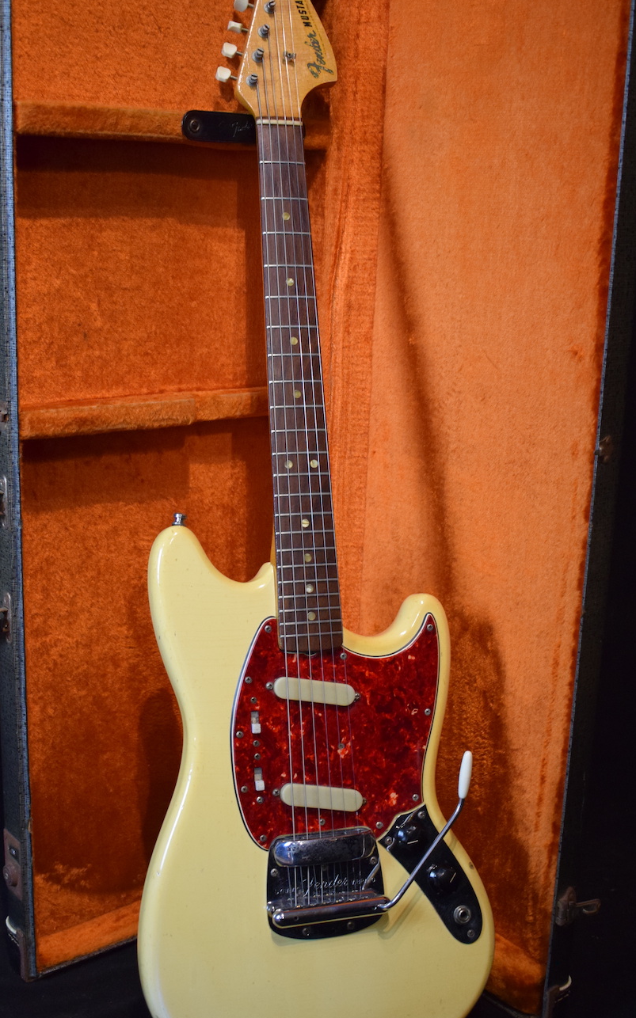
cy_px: 503
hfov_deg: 28.8
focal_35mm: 45
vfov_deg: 44.7
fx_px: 1238
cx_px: 281
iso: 2000
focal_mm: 25
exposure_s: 1/60
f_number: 4
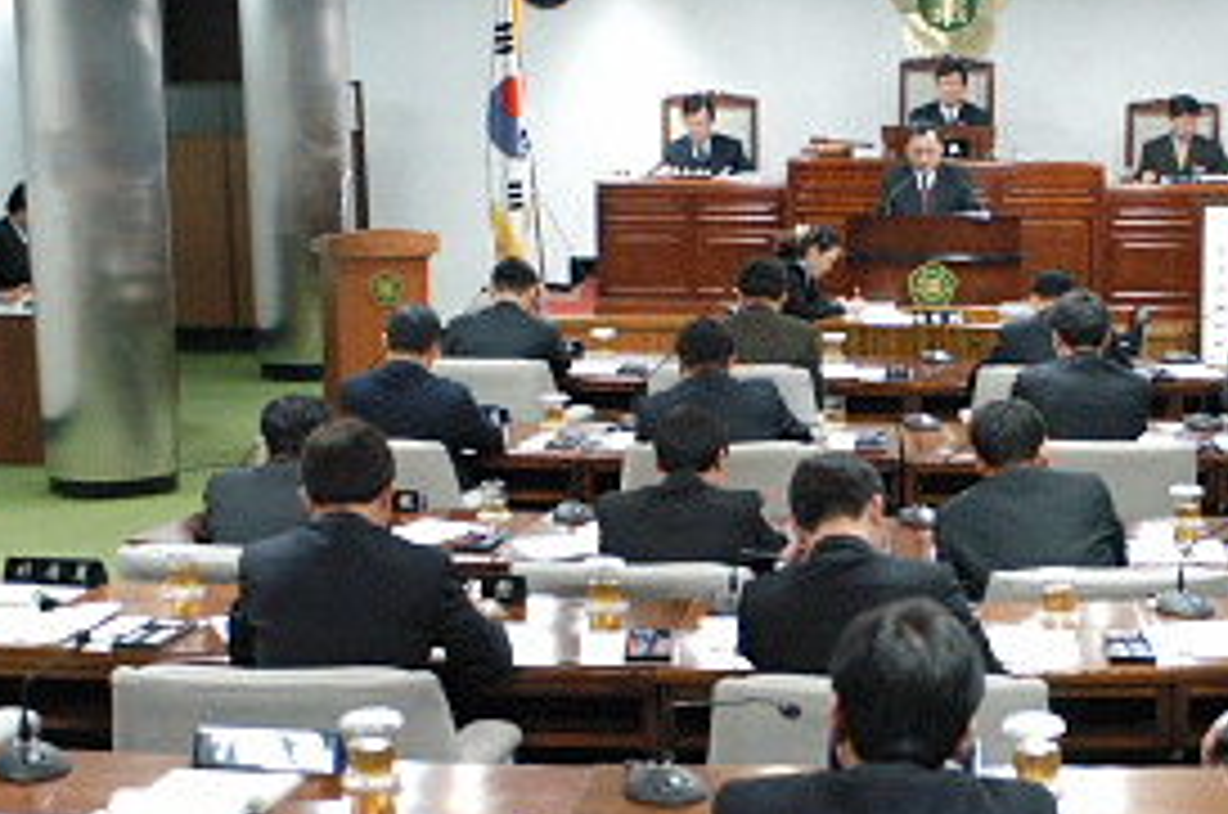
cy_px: 576
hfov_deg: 25.7
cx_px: 1062
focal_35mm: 77
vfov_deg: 17.6
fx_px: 2622
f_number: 2.8
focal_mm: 28
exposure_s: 1/160
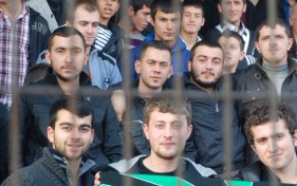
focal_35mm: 137
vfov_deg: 9.6
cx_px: 186
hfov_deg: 15.2
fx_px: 1110
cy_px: 124
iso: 200
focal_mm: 52
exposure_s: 1/50
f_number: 5
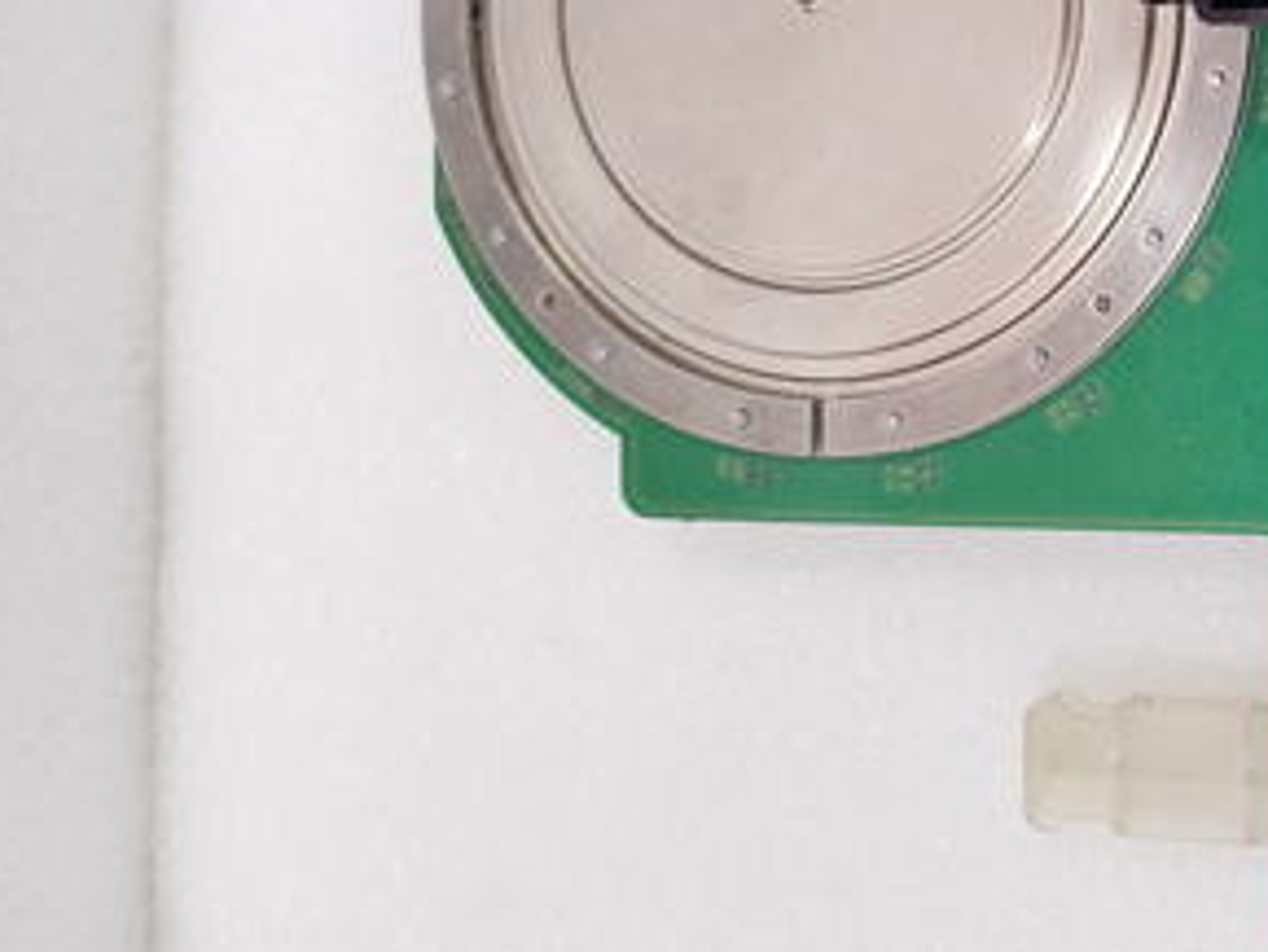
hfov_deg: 25.5
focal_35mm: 72
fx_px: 2638
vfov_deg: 19.8
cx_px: 1307
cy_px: -22
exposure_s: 1/33.3
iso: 320
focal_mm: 4.75
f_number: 1.8
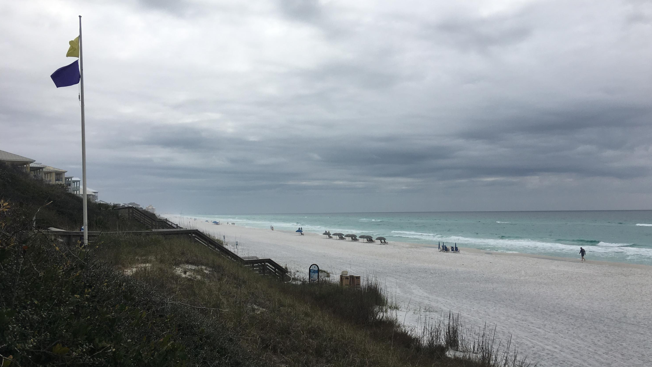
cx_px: 328
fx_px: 553
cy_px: 194
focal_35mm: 32
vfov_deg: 36.7
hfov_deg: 61.0
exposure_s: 1/3344
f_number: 2.2
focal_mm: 4.15
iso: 25
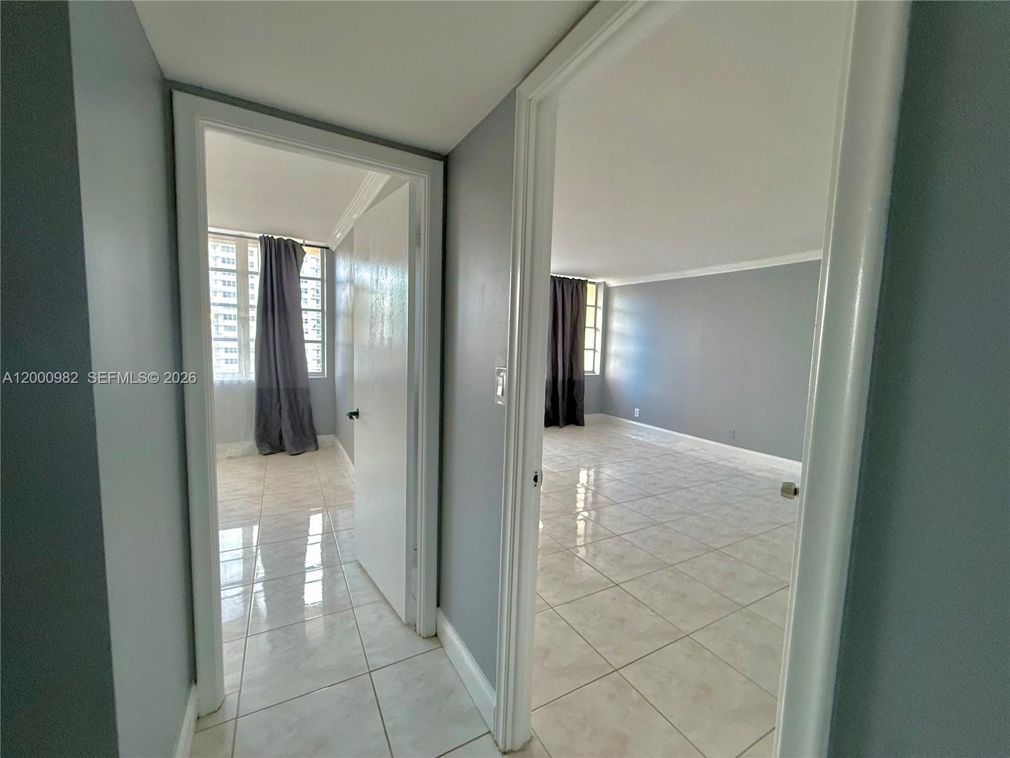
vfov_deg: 85.7
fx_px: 408
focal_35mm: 14
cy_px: 379
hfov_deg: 102.1
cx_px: 505
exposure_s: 1/72
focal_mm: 2.22
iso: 400
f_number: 2.2
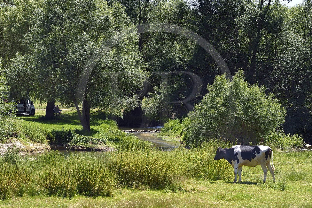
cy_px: 104
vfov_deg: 6.9
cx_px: 156
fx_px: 1732
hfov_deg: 10.3
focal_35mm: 200
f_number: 9
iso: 200
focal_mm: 200
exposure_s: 1/250
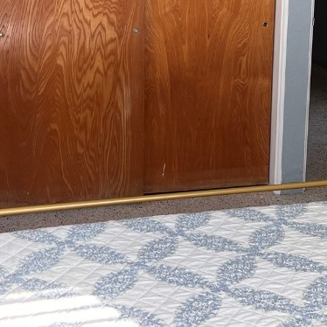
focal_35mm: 63
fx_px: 673
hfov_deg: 27.2
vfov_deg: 26.3
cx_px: 130
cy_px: 24
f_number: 1.5
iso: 80
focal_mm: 5.7
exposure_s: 1/121
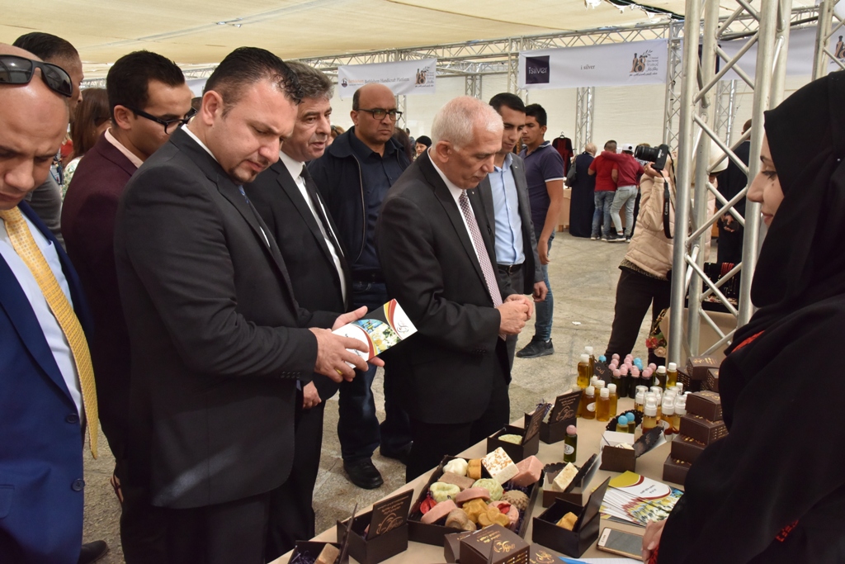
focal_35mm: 30
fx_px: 704
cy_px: 282
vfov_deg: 43.6
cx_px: 422
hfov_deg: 61.9
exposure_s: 1/1000
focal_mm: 30
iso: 3200
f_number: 16
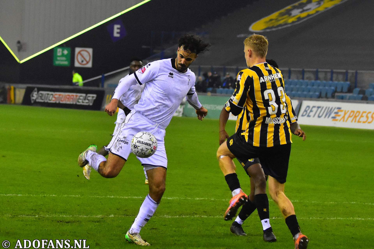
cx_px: 187
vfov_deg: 11.7
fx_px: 1215
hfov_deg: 17.5
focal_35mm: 117
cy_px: 124
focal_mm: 78
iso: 3200
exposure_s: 1/1000
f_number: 2.8
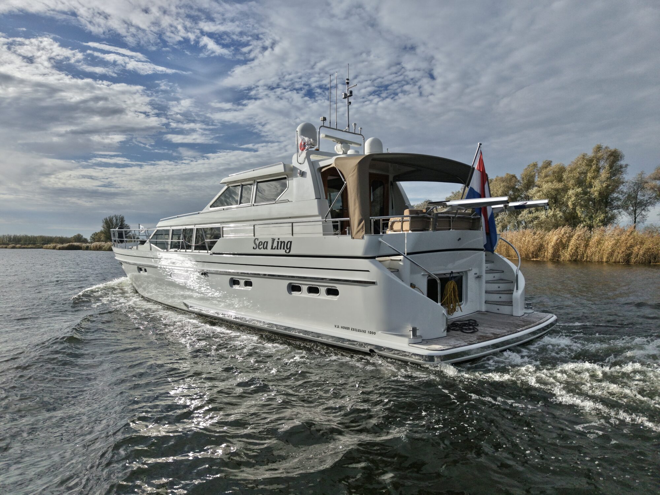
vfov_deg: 56.8
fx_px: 458
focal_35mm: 24
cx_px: 330
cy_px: 248
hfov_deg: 71.6
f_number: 1.8
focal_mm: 8.67
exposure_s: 1/1600
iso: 170
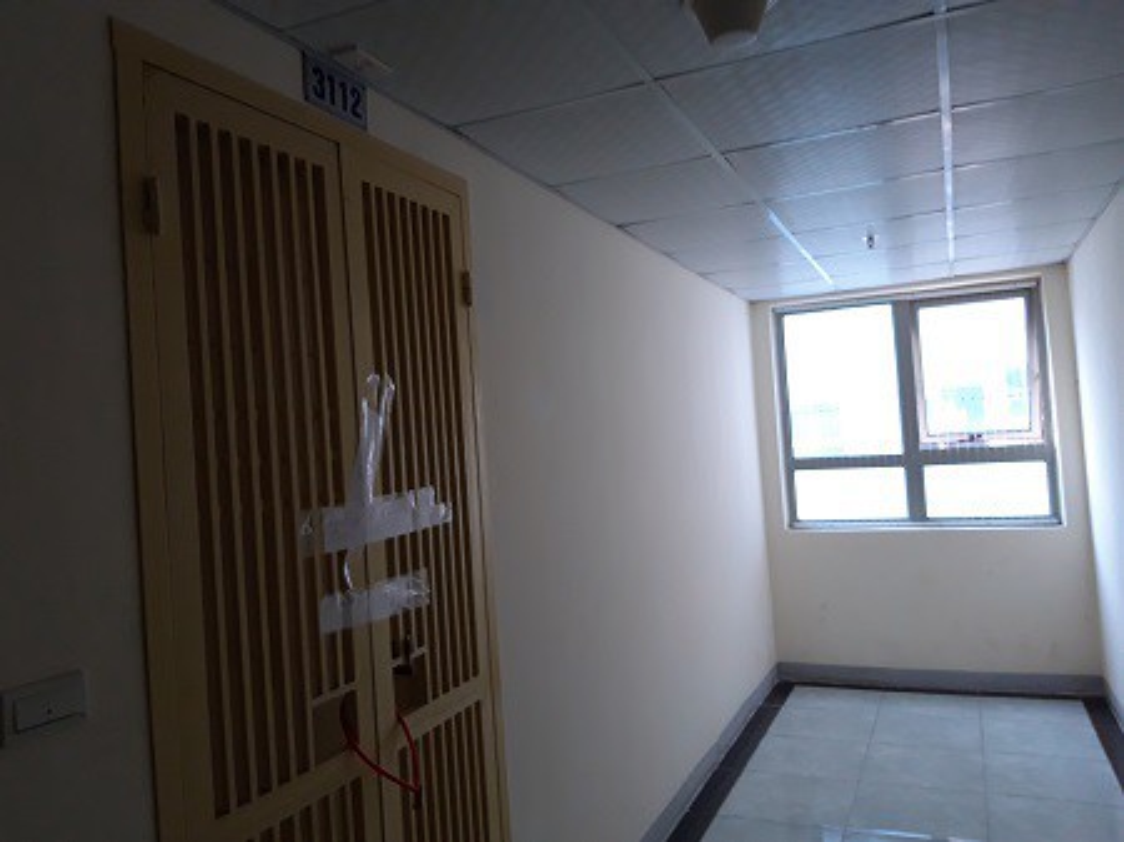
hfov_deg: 67.3
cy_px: 421
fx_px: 844
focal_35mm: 26
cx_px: 562
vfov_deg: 53.0
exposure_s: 1/50
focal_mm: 3.93
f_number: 1.7
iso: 125
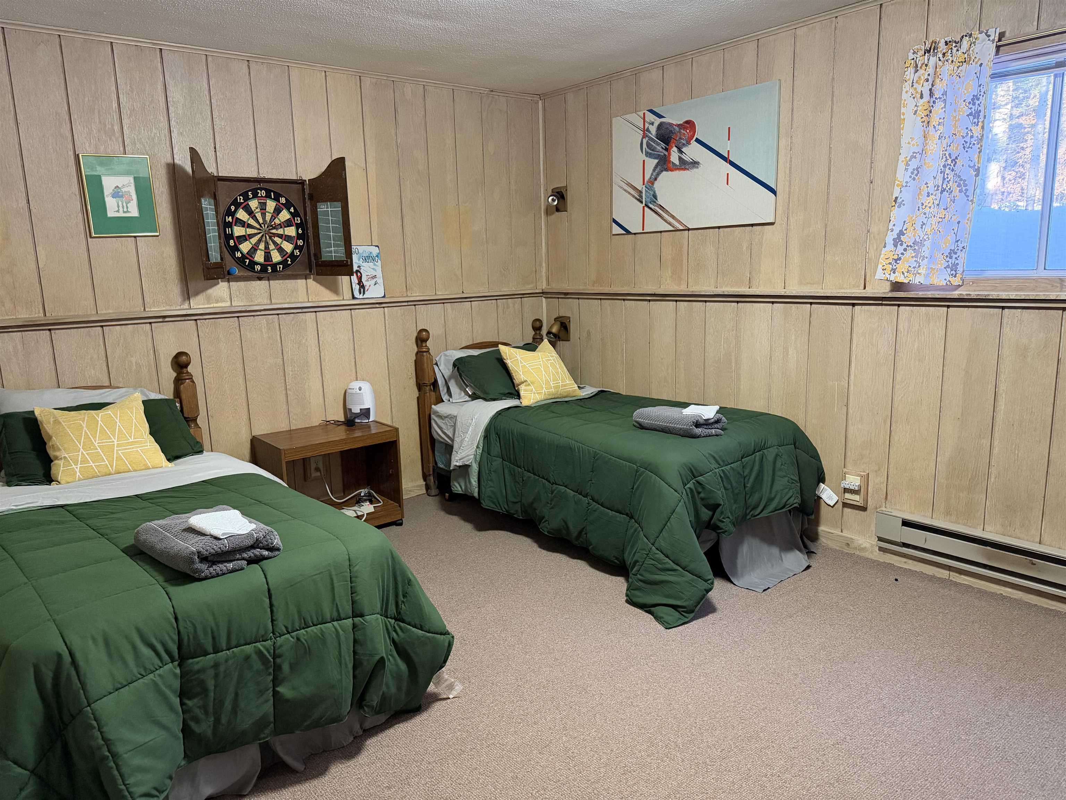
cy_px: 400
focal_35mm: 24
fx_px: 739
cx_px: 533
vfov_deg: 56.8
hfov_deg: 71.6
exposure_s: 1/60
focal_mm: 6.76
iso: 640
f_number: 1.78
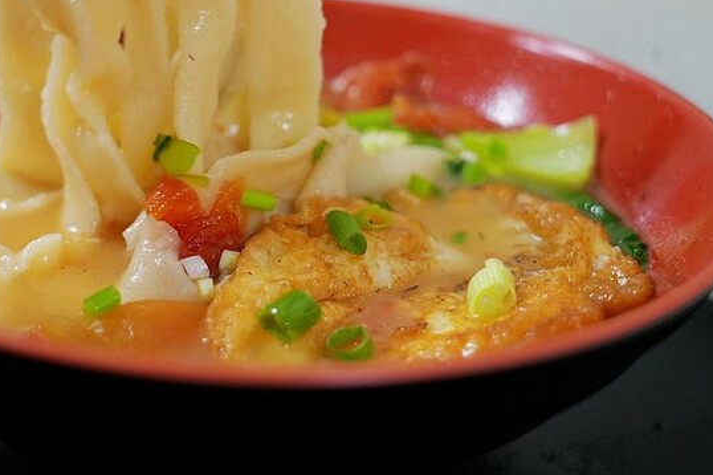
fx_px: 1346
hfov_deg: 29.4
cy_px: 130
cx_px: 231
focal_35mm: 68
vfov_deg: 19.9
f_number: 4
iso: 640
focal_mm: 43
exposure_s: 1/50
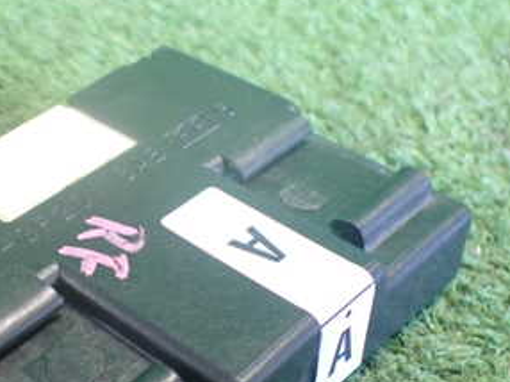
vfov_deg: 23.1
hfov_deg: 30.3
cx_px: 130
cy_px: 278
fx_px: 927
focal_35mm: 63
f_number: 2.3
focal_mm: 5.4
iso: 800
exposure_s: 1/50
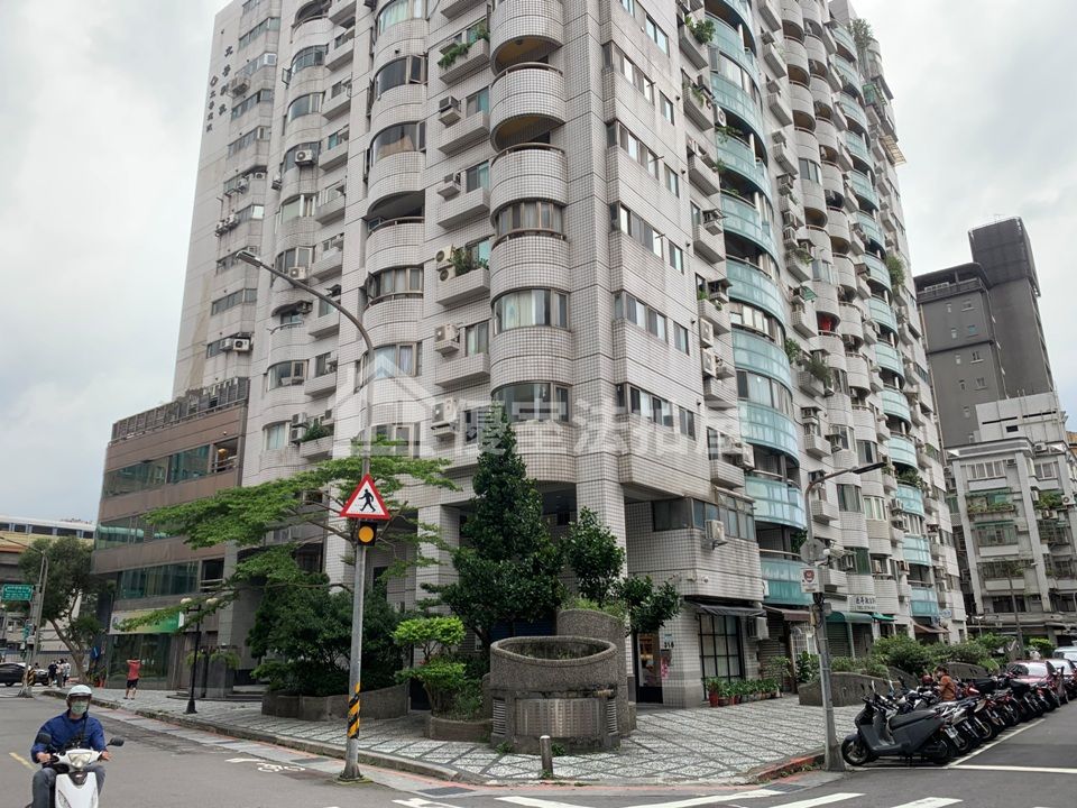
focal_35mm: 26
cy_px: 404
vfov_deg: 53.1
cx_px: 538
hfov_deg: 67.3
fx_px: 809
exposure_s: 1/243
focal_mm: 4.25
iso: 25
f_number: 1.8
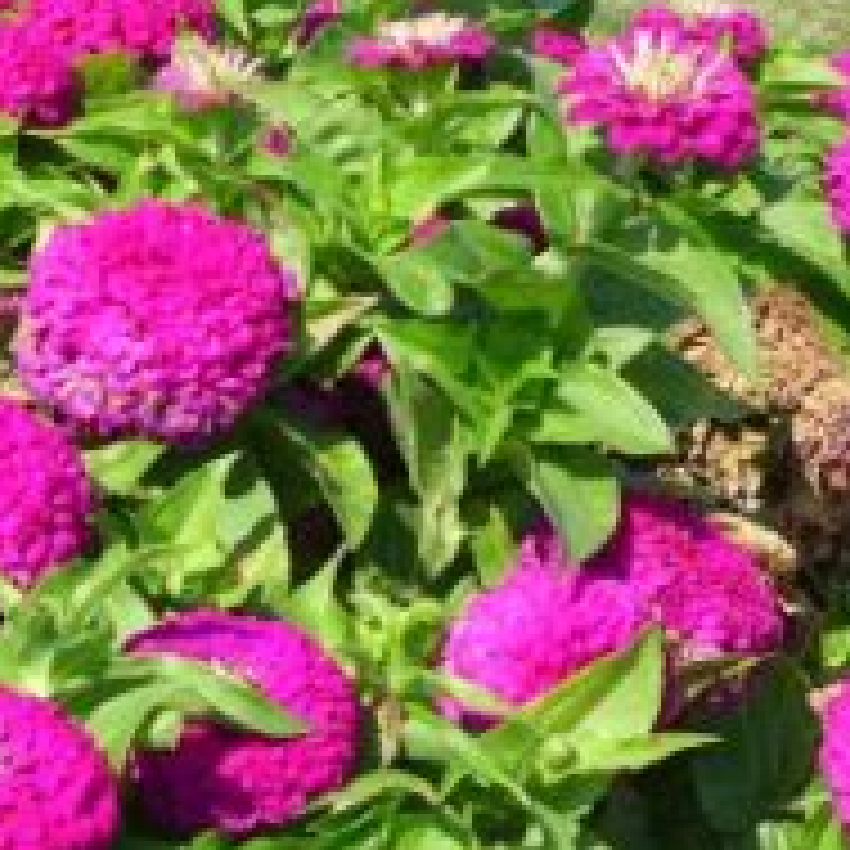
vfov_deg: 18.0
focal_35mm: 93
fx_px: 2584
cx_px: -272
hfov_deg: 17.5
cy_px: 944
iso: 80
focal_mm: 4.7
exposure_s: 1/800
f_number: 2.8
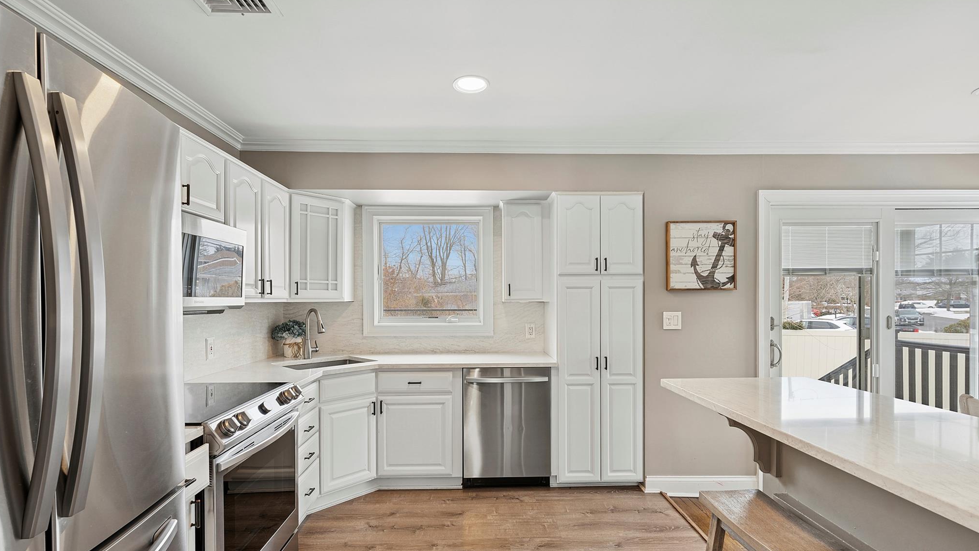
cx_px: 492
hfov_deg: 95.9
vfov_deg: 63.7
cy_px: 309
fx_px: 441
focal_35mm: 17
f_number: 9
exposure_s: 1/15
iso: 250
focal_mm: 16
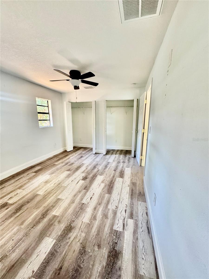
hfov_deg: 85.7
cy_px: 140
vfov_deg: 102.1
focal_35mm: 14
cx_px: 104
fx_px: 113
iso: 400
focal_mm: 2.22
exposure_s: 1/60
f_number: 2.2
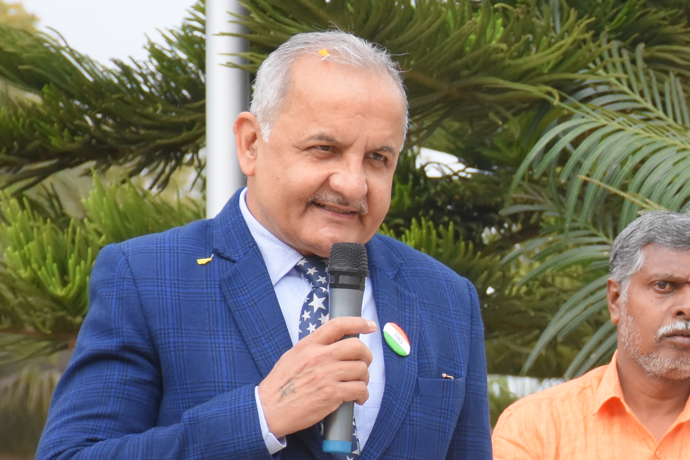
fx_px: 6899
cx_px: 1021
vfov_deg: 3.8
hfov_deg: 5.7
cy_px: 474
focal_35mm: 360
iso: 800
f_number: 7.1
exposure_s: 1/800
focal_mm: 80
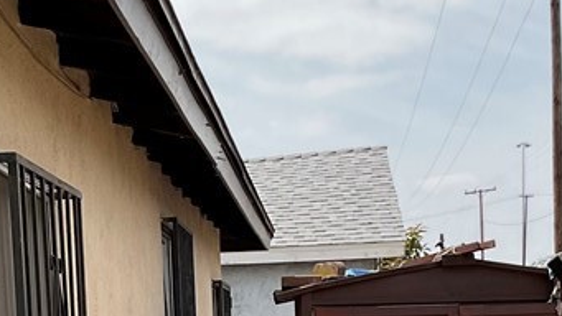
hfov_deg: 22.4
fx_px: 1416
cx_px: 190
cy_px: 527
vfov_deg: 12.0
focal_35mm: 95
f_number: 1.8
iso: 16
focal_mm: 3
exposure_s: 1/1730
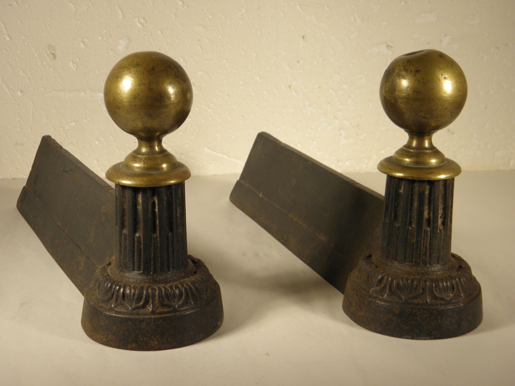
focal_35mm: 59
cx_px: 258
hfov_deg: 32.7
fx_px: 878
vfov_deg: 24.8
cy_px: 193
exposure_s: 1/50
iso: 100
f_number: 4.1
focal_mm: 10.6
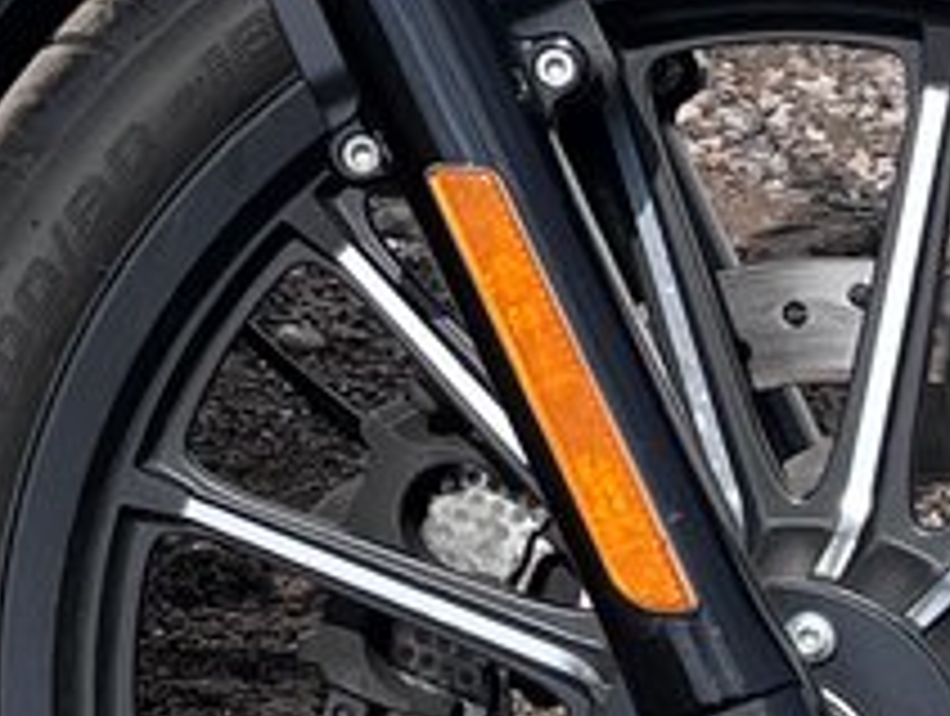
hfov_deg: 10.1
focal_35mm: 186
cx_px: -709
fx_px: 5113
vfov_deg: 7.8
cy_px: -466
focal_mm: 5.1
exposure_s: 1/8403
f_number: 1.6
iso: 50
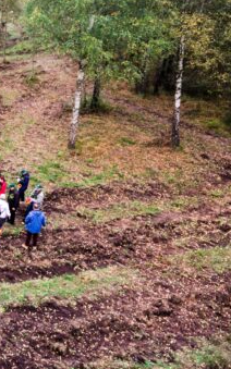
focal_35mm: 48
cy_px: 107
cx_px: -186
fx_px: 483
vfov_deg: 41.0
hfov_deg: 19.7
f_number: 2.8
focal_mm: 3.61
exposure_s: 1/47.3
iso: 100
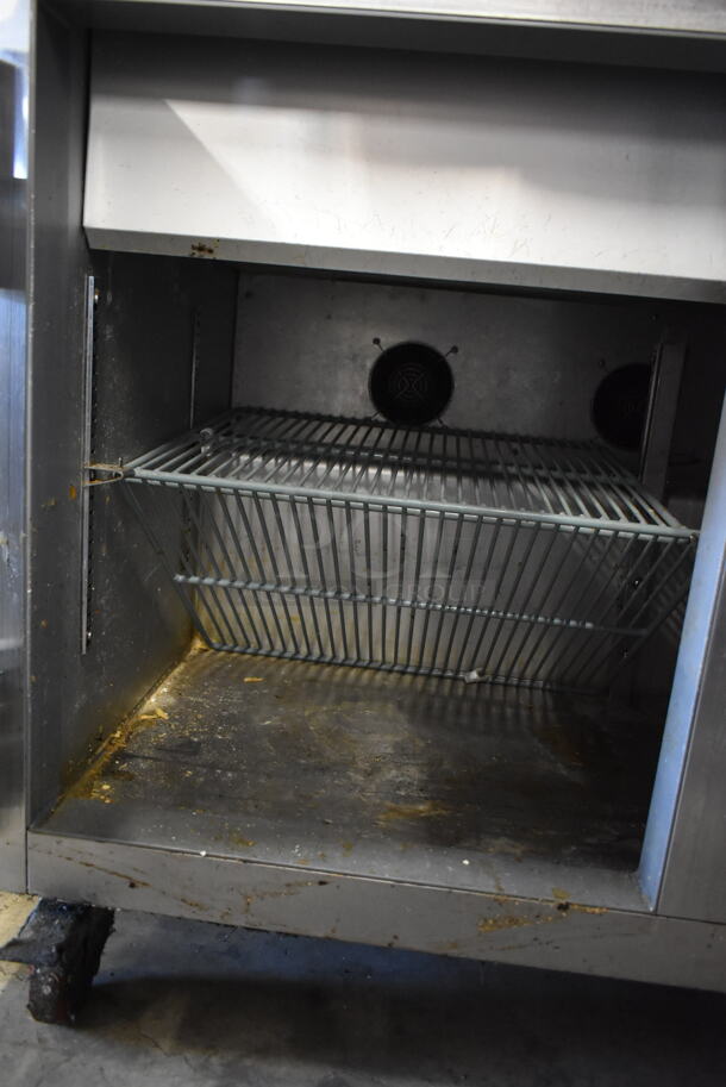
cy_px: 544
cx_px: 363
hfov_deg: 48.0
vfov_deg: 67.3
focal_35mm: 27
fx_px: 815
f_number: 3.5
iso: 2800
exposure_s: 1/30
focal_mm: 18
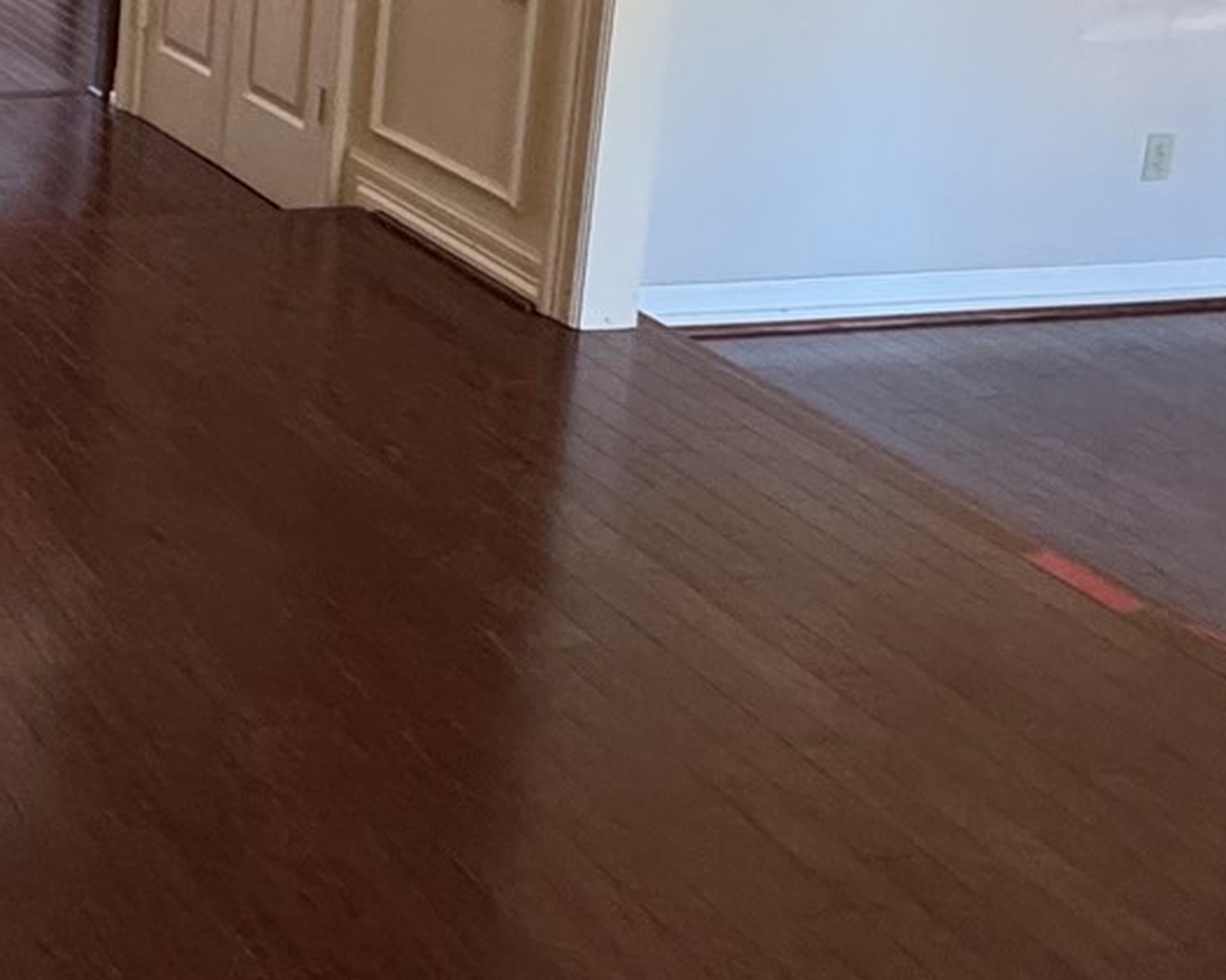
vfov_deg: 26.2
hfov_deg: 27.5
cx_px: -485
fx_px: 1922
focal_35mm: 53
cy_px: -121
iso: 320
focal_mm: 2.22
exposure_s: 1/75
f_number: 2.2
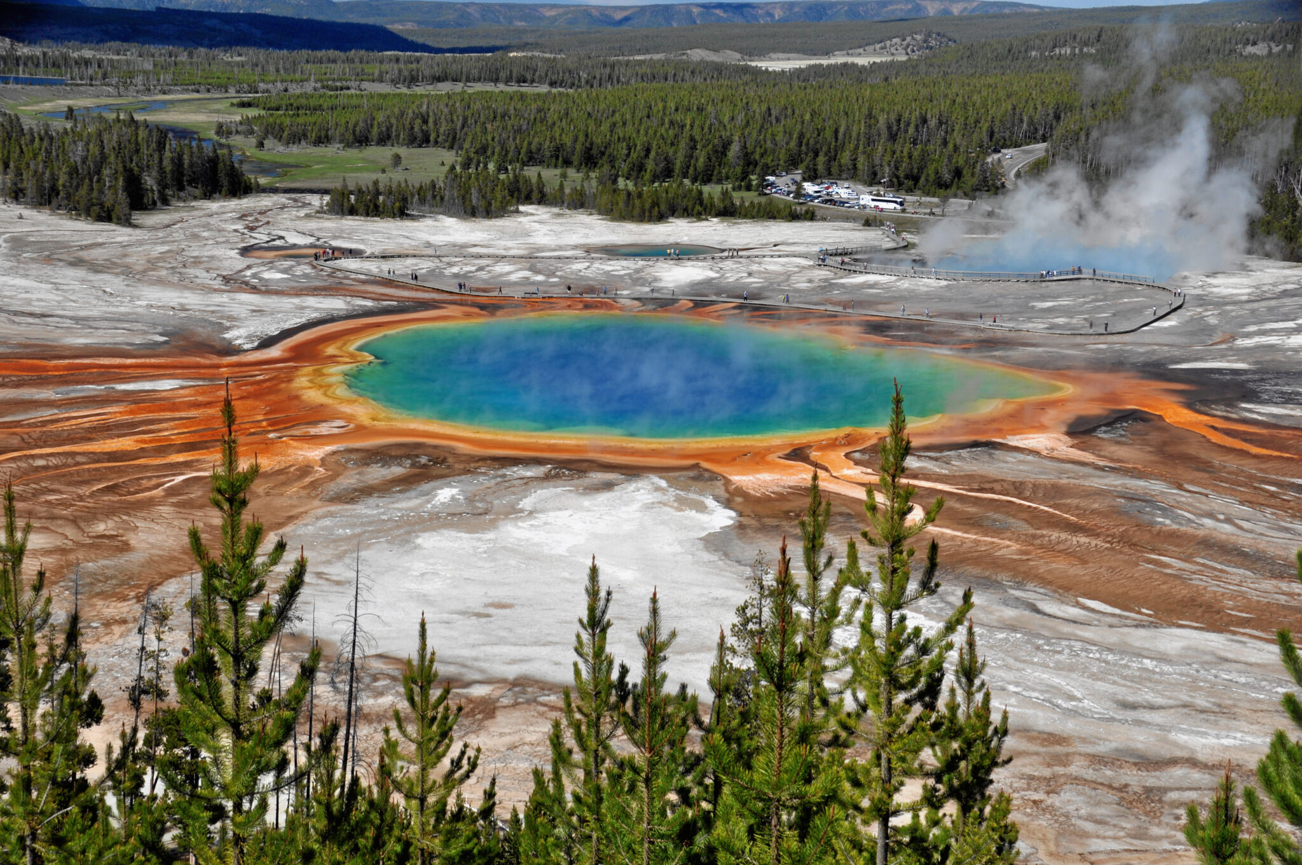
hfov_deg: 41.2
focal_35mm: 48
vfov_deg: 28.0
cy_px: 432
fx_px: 1734
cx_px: 651
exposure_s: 1/320
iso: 200
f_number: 8
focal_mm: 32
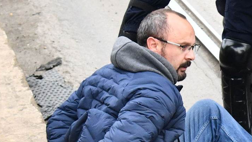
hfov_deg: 8.7
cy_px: 90
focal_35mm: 241
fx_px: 1610
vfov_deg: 5.0
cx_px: 407
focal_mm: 46
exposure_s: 1/640
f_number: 5.6
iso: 1250
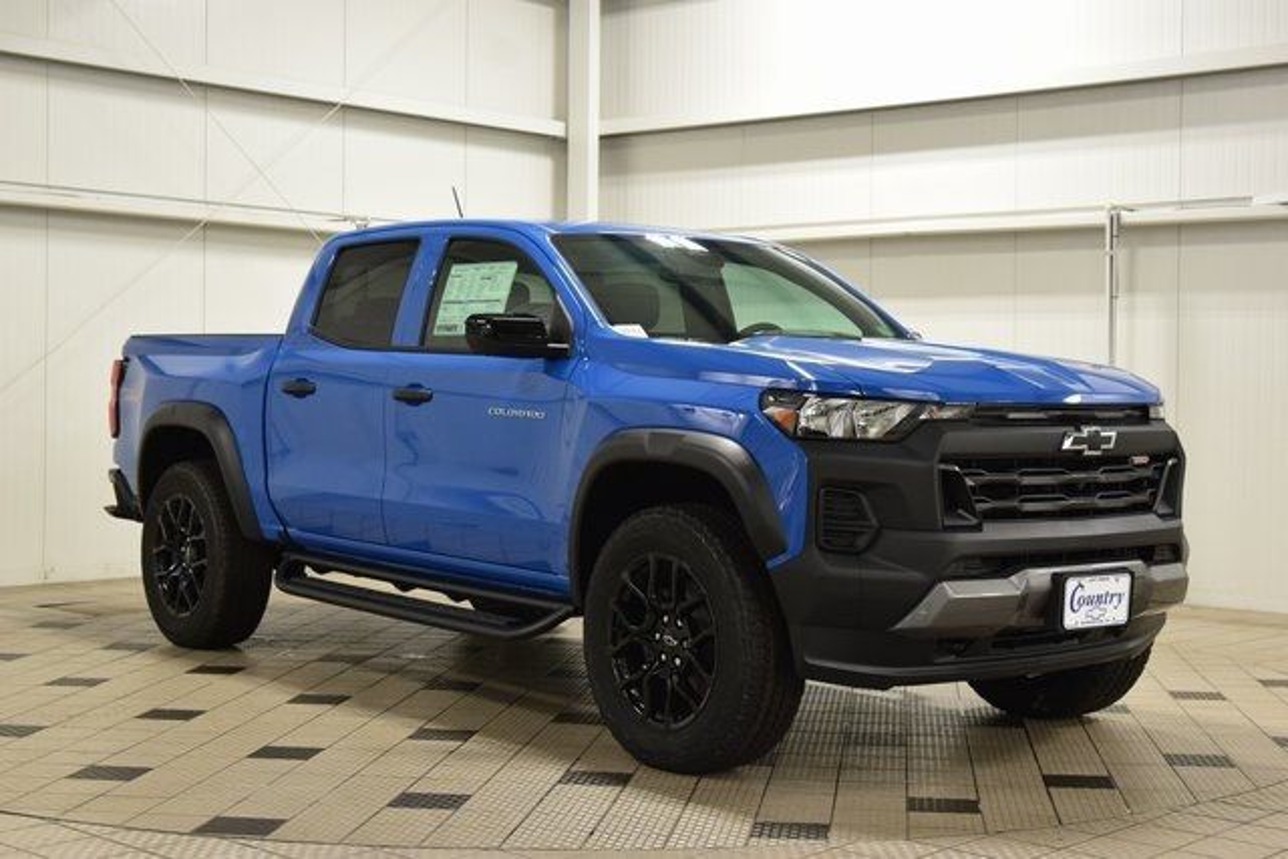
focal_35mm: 54
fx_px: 1932
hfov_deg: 36.9
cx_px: 644
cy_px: 430
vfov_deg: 25.1
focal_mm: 36
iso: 1600
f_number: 5.6
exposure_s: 1/60
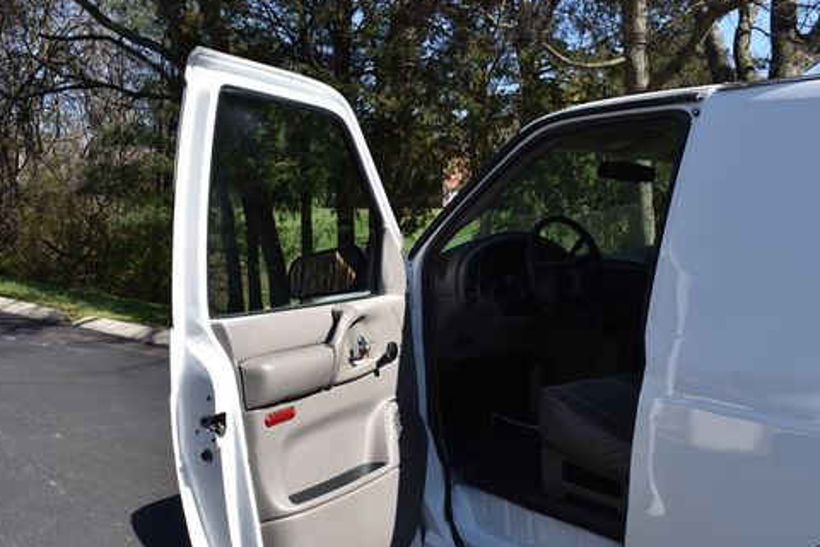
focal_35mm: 36
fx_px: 820
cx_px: 412
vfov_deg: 36.7
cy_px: 339
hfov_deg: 53.1
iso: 125
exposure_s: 1/250
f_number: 8
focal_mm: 18
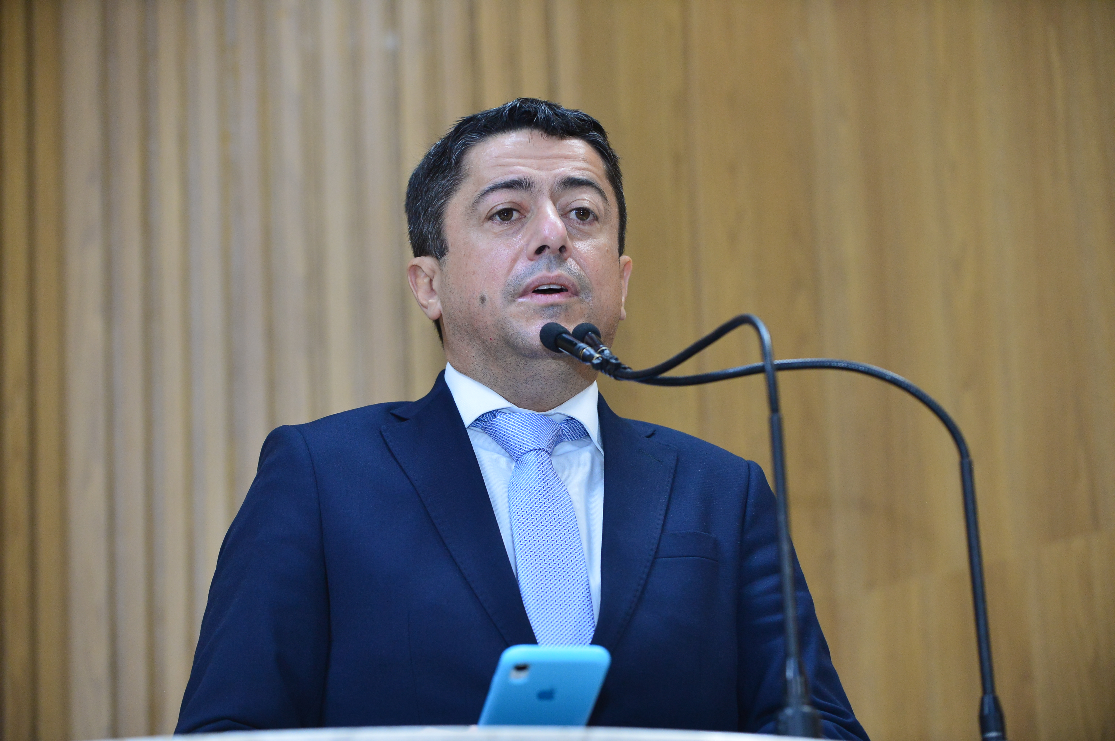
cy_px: 370
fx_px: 3713
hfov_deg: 17.1
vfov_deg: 11.4
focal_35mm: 120
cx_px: 558
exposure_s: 1/320
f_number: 3.2
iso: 3200
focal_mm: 120
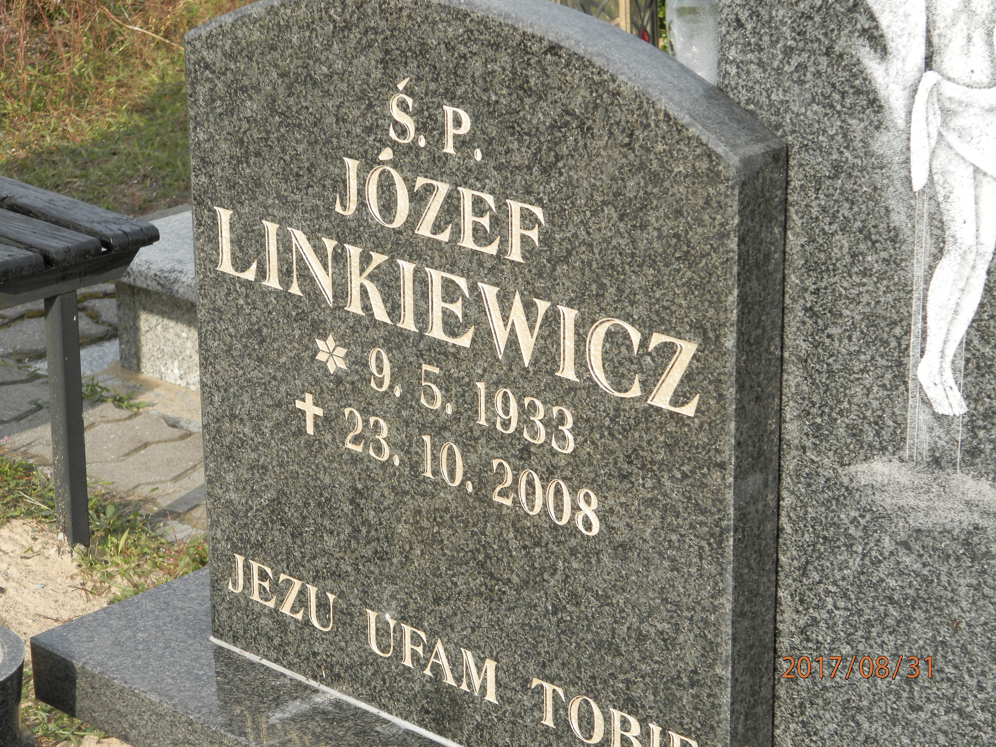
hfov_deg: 18.5
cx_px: 498
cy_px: 374
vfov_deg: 14.0
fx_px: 3050
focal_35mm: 106
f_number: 4.5
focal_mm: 19
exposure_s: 1/320
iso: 80
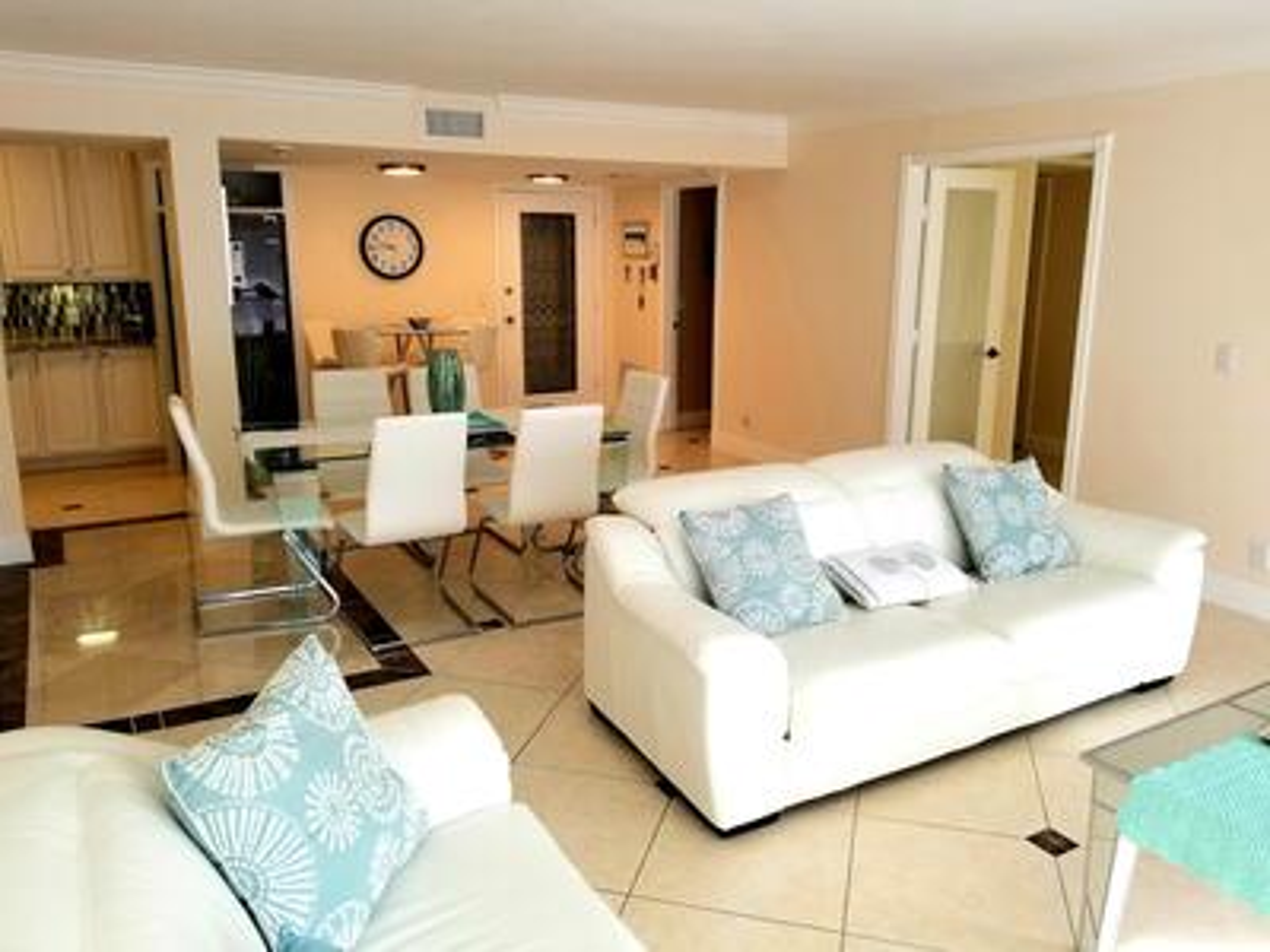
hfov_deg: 67.3
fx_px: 954
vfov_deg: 53.1
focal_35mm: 26
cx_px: 635
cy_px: 476
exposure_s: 1/122
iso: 50
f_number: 1.7
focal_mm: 4.3
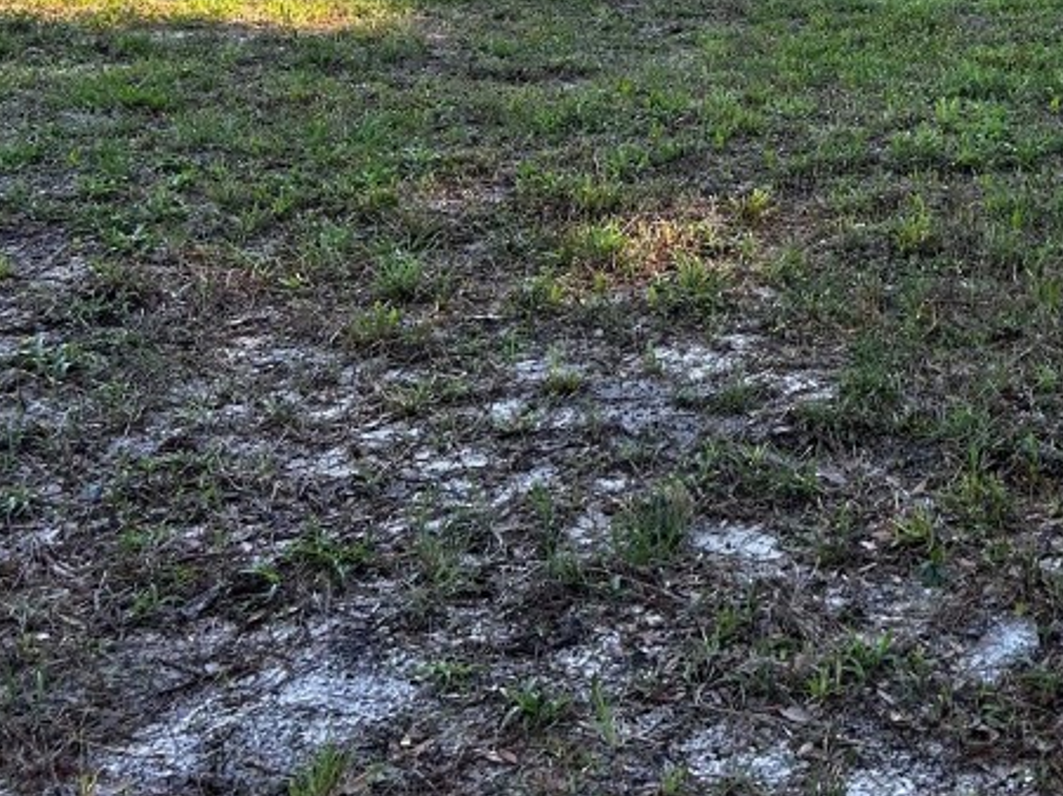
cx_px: 1044
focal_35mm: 59
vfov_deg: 23.7
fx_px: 1811
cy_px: -14
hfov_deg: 30.6
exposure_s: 1/411
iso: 50
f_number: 1.5
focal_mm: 5.7
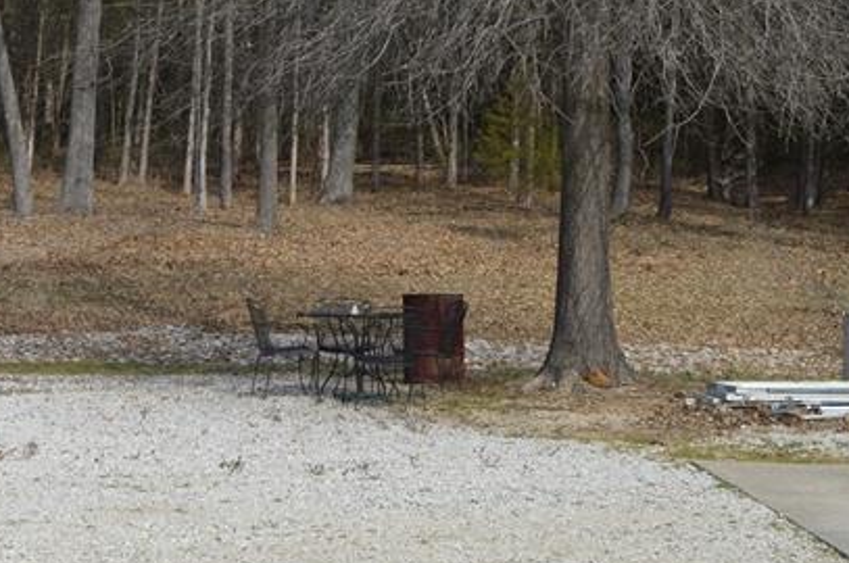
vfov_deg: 19.9
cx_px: 104
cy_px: 200
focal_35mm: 68
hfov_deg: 28.7
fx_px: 1601
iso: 100
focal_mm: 18
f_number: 8
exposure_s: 1/250
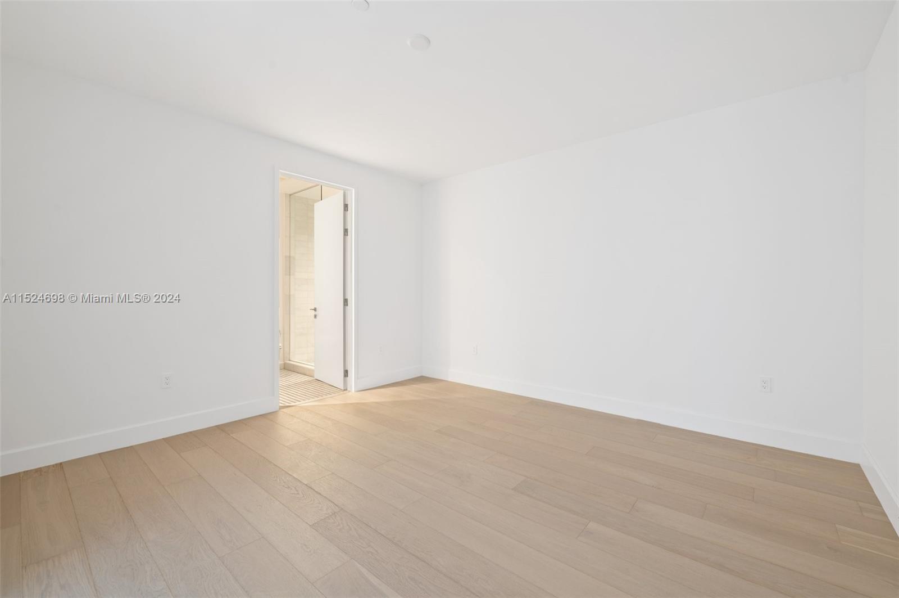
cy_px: 299
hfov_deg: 104.3
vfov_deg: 81.1
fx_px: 349
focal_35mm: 14
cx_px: 450
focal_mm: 14
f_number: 8
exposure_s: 2.5
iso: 200
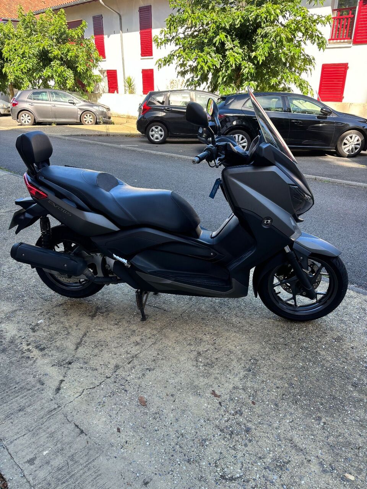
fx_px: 368
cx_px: 184
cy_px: 244
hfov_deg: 53.1
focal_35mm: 26
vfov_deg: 67.3
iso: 40
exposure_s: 1/207
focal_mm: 5.96
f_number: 1.6
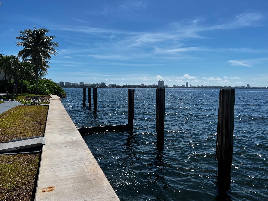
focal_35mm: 26
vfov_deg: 53.1
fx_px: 201
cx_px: 134
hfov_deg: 67.3
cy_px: 100
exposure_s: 1/8000
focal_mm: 5.7
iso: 50
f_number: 1.5
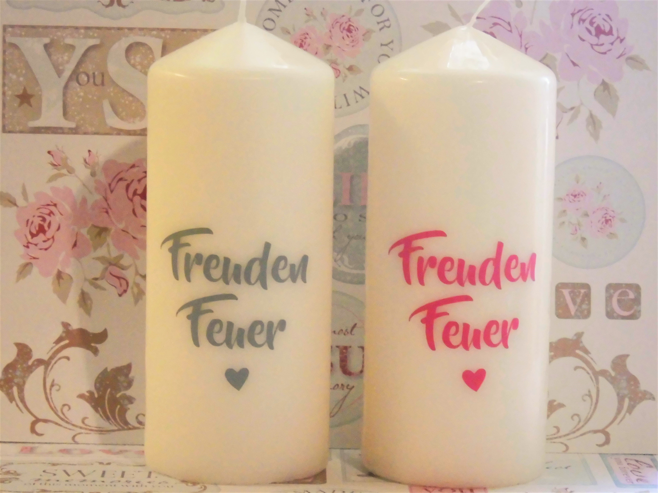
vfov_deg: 11.6
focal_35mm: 128
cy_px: 246
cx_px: 329
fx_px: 2433
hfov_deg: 15.4
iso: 800
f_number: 5.3
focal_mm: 22.9
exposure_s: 1/50
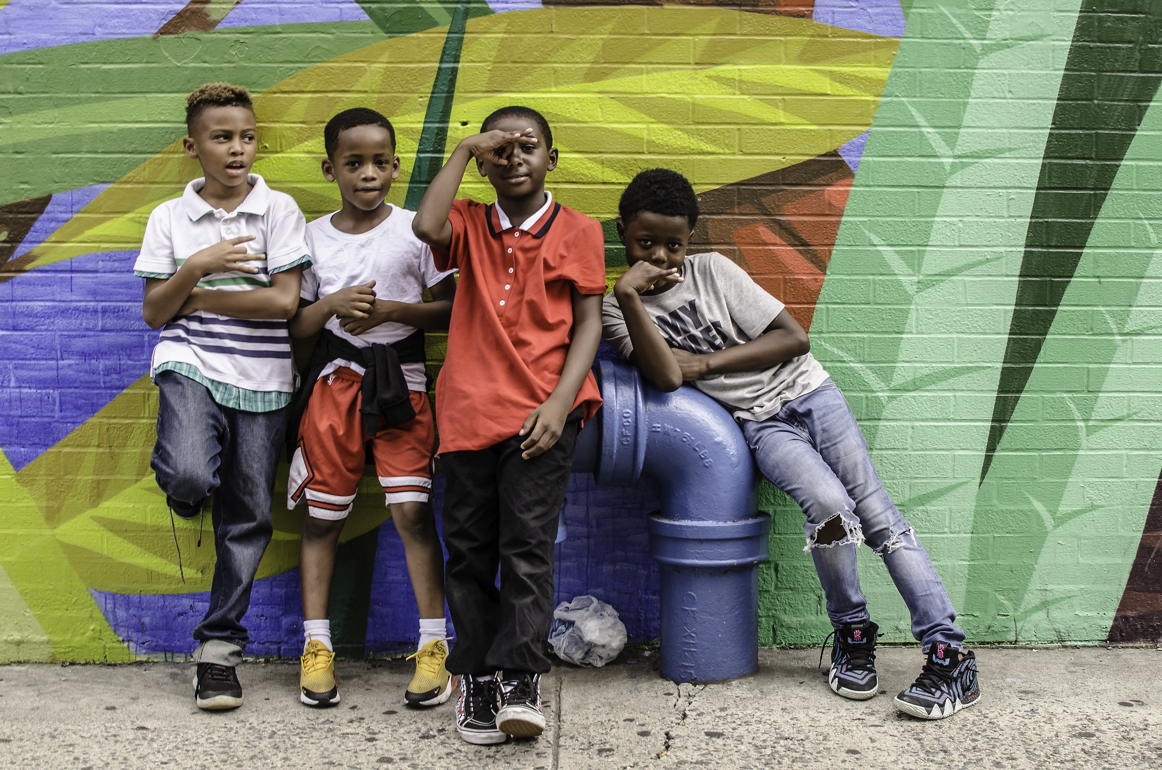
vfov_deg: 25.6
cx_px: 581
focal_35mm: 52
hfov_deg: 37.9
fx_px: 1691
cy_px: 385
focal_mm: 35
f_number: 6.3
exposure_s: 1/160
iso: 400
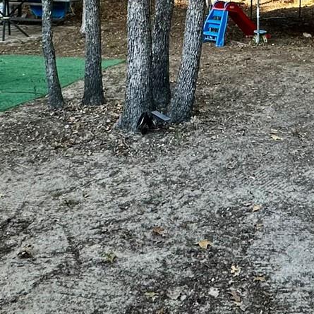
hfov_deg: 28.5
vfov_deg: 27.4
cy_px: -36
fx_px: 585
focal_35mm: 57
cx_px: 299
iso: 64
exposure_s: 1/99
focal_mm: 2.22
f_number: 2.2
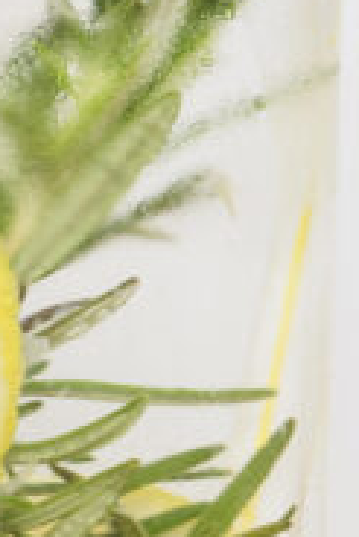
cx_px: 73
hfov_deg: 2.4
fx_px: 8704
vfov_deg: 3.5
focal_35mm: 583
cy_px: 169
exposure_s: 1/60
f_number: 8
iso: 320
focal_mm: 105
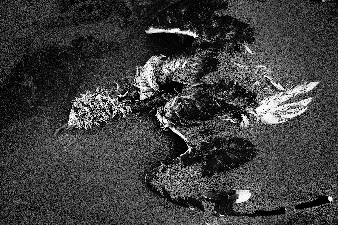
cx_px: 169
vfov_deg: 25.5
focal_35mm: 53
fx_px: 498
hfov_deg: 37.5
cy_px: 112
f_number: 2.8
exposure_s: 1/2400
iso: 250
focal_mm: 35
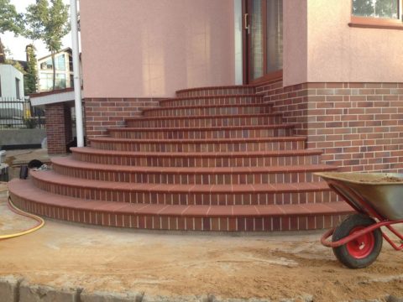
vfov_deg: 40.7
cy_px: 151
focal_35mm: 35
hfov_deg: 52.6
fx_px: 407
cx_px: 202
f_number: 2.4
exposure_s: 1/260
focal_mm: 4.28
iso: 50
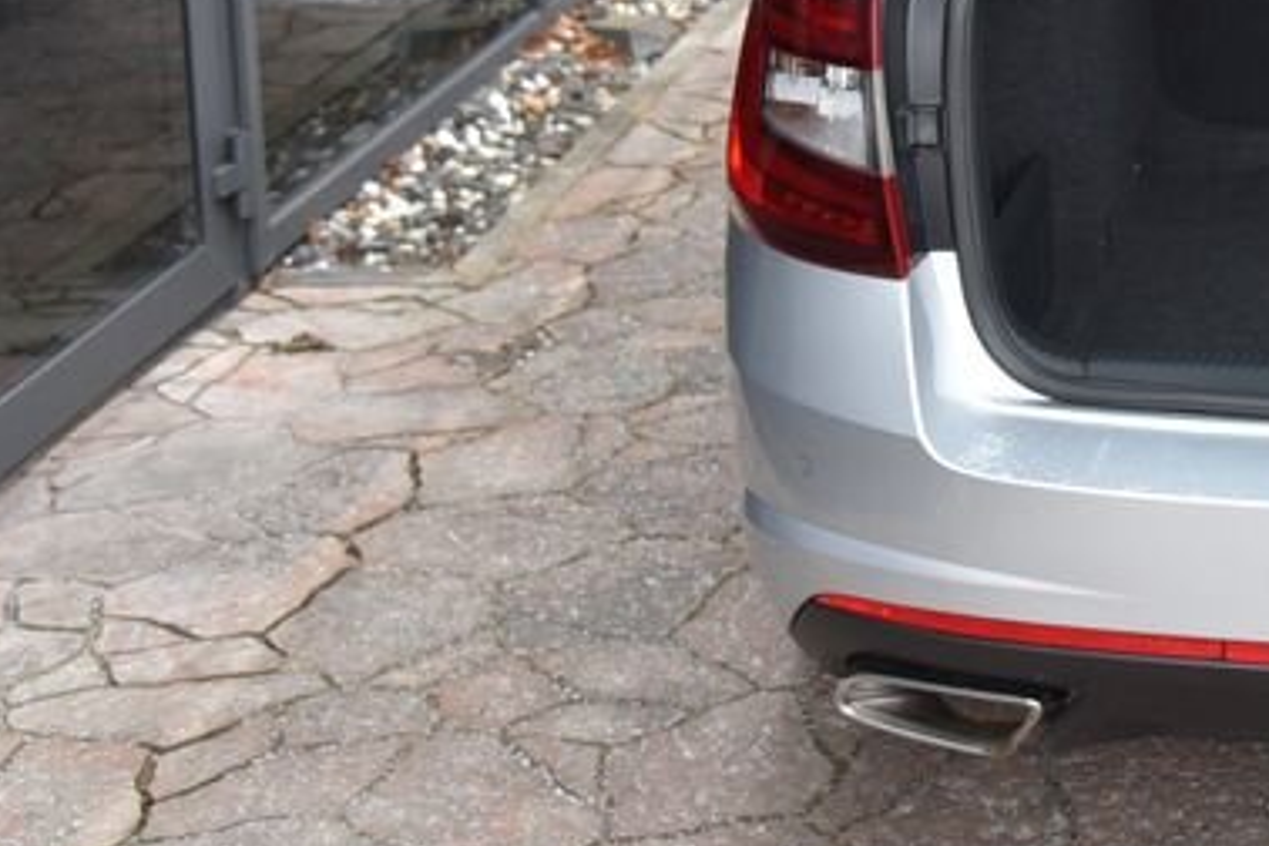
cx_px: 1420
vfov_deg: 15.4
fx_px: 2961
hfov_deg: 22.7
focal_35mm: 84
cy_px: -272
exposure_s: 1/80
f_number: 4.5
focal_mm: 31
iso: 500
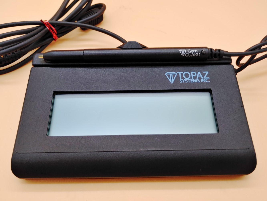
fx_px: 216
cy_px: 104
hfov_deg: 63.4
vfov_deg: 49.7
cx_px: 135
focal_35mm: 28
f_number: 1.8
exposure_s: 1/95
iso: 50
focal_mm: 4.36
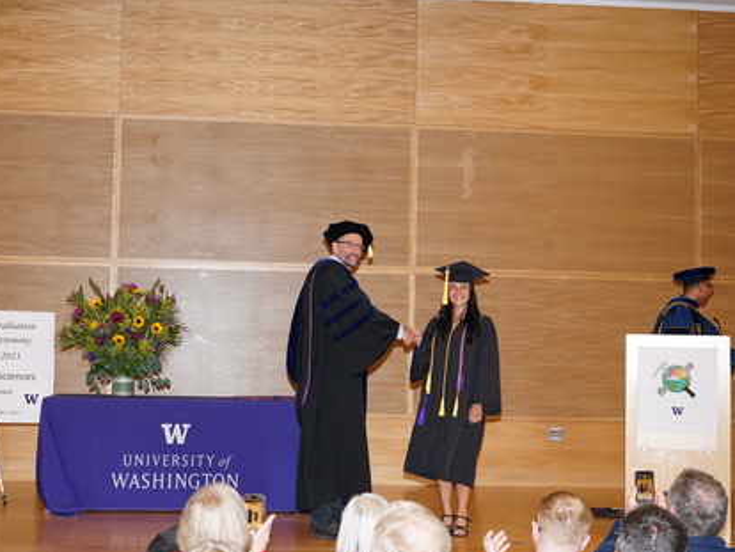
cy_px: 276
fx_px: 1190
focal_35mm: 56
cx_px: 324
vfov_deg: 26.1
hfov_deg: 34.3
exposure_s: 1/80
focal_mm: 51
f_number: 4.5
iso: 1600
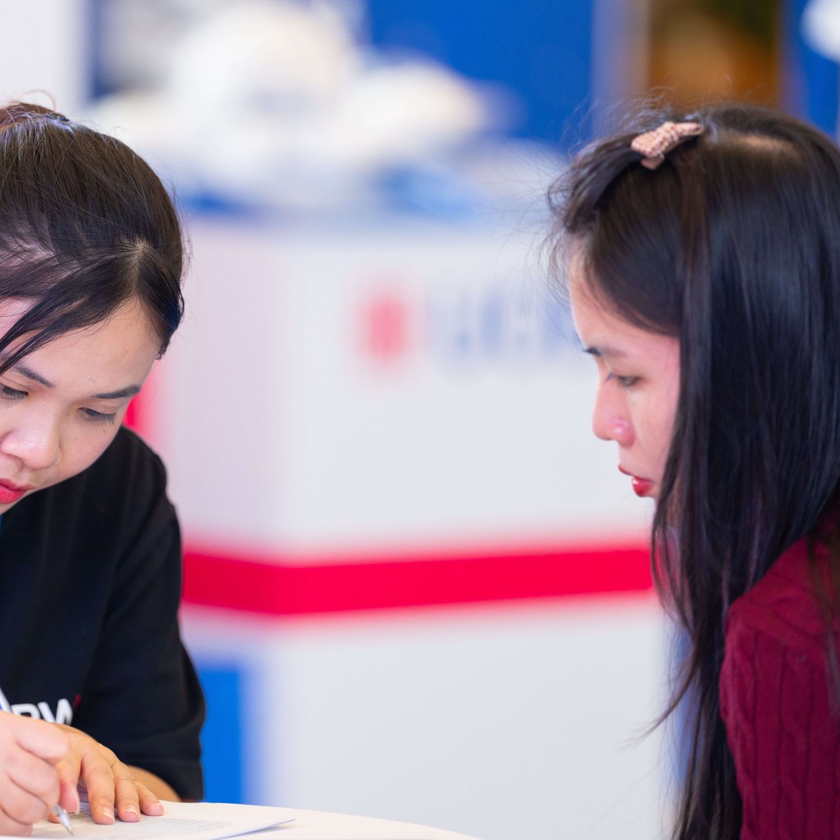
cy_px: 372
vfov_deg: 7.0
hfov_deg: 7.0
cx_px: 210
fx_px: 6836
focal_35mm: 249
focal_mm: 150
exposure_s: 1/200
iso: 500
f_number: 2
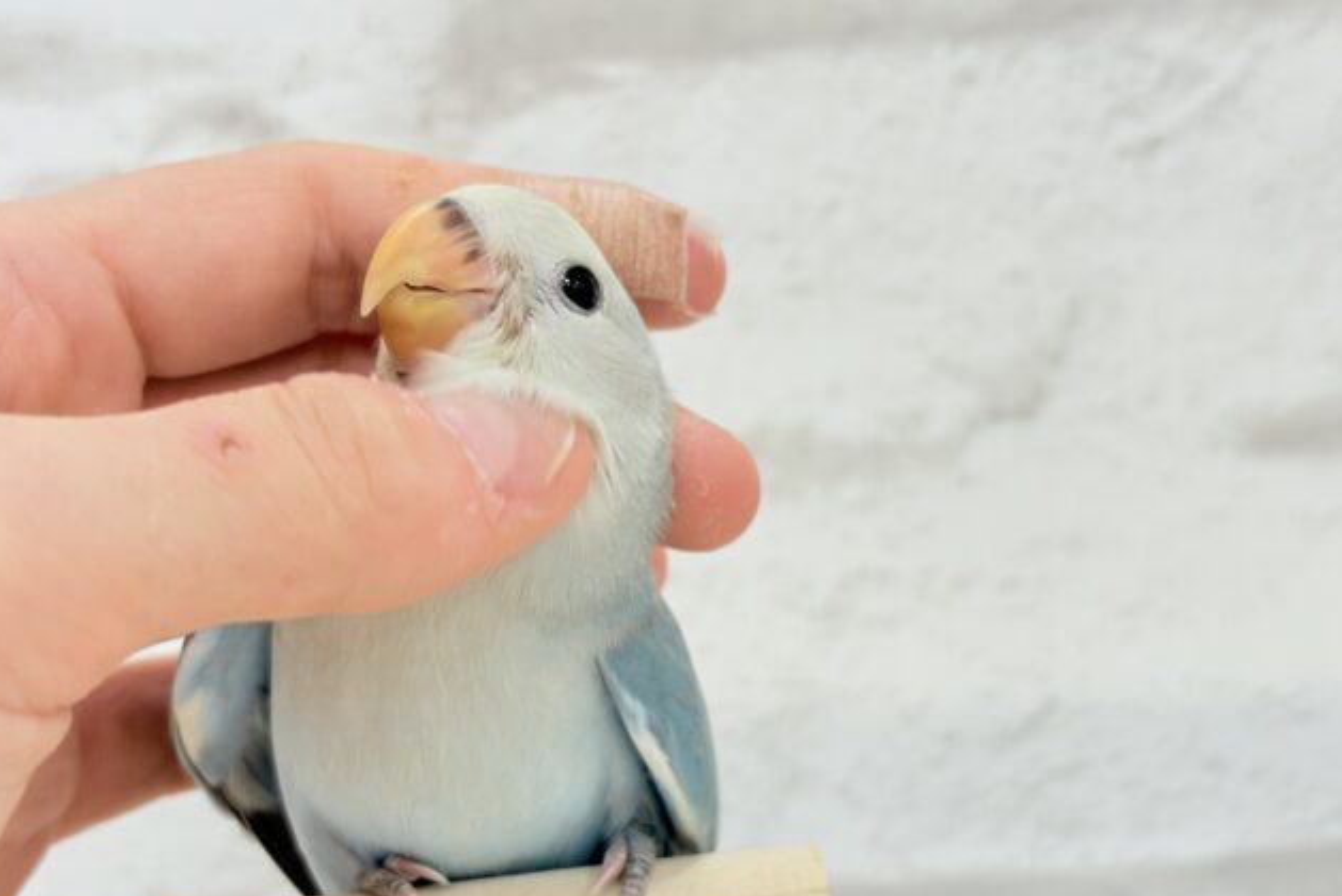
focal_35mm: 55
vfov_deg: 24.6
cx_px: 672
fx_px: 2051
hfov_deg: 36.2
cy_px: 476
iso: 50
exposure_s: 1/50
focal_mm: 5.96
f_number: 1.6
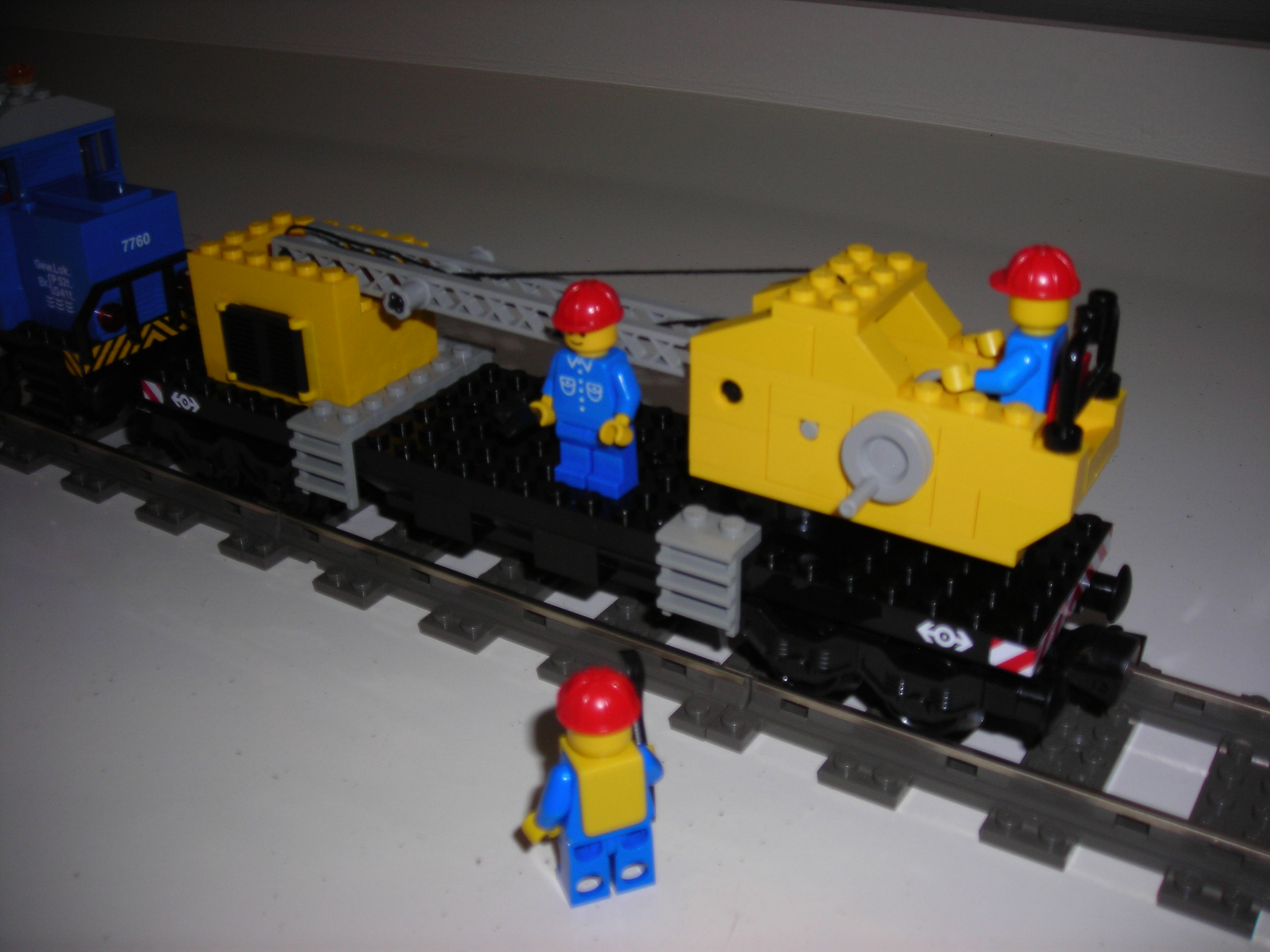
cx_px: 635
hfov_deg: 49.0
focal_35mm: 38
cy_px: 476
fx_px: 1394
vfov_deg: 37.7
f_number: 3.2
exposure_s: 1/60.1
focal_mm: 6.3
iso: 50
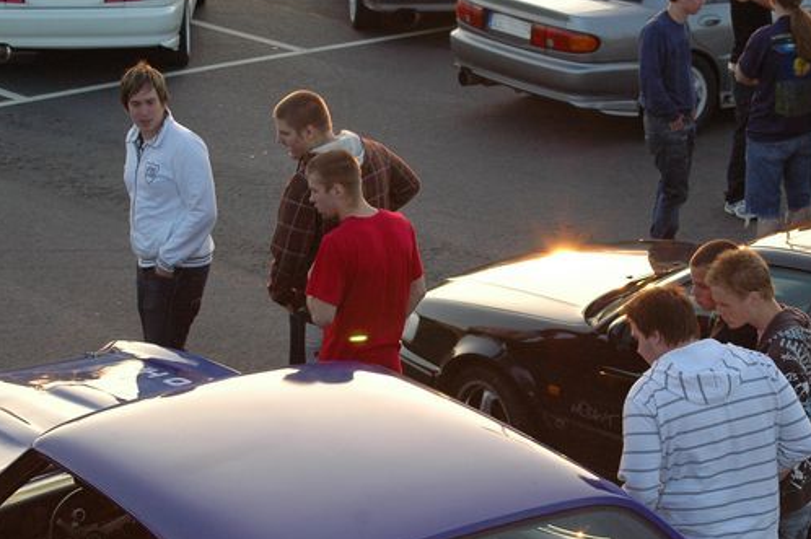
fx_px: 2431
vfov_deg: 12.7
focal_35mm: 108
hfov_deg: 18.9
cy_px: 295
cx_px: 462
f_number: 5.6
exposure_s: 1/250
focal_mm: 56
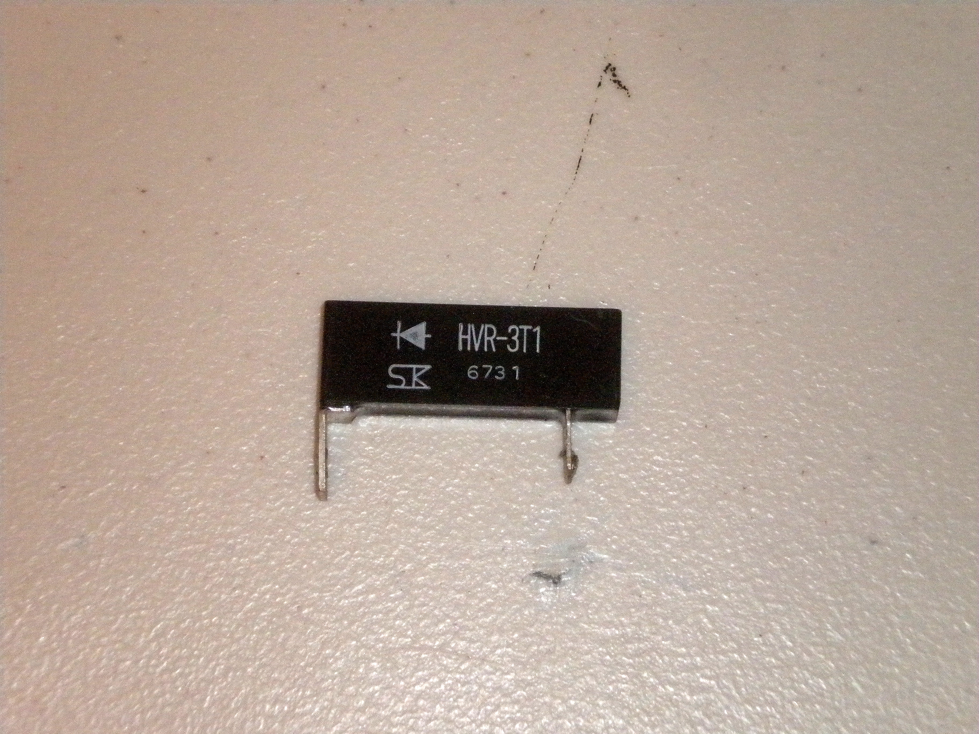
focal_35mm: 105
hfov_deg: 18.7
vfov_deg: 14.1
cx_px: 490
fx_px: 2970
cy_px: 367
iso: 800
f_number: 8.5
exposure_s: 1/60
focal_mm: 18.9
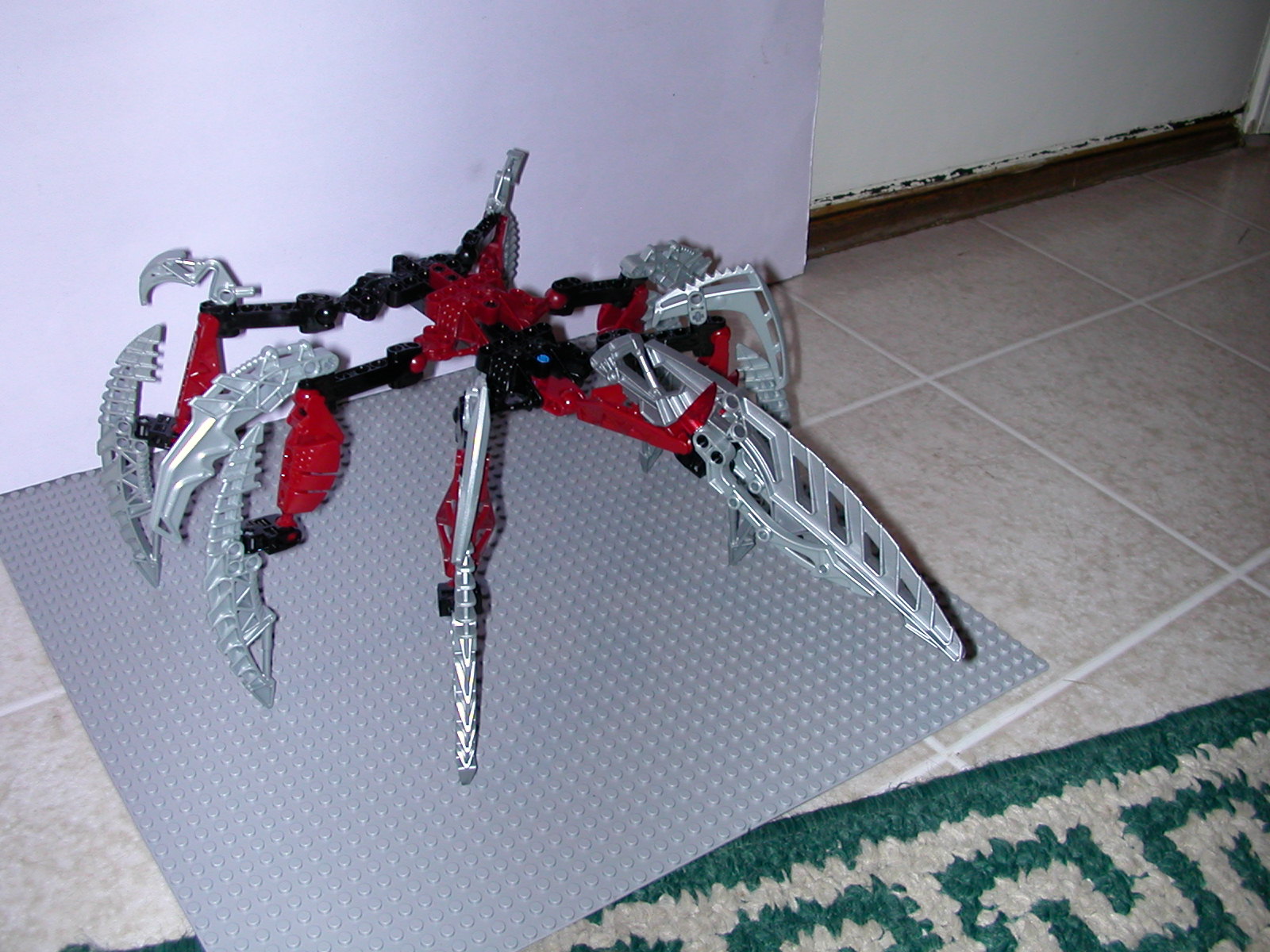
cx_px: 635
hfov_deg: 50.1
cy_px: 476
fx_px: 1357
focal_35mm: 37
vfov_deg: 38.7
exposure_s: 1/59.9
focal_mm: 5.6
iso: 100
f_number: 2.7
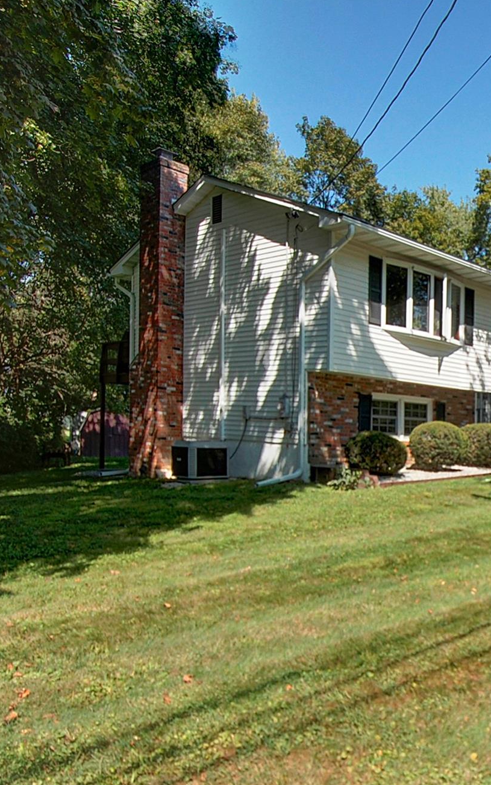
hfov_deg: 43.3
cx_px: 498
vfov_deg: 74.8
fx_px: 514
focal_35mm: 24
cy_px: 407
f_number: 14
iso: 200
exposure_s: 1/50
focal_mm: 10
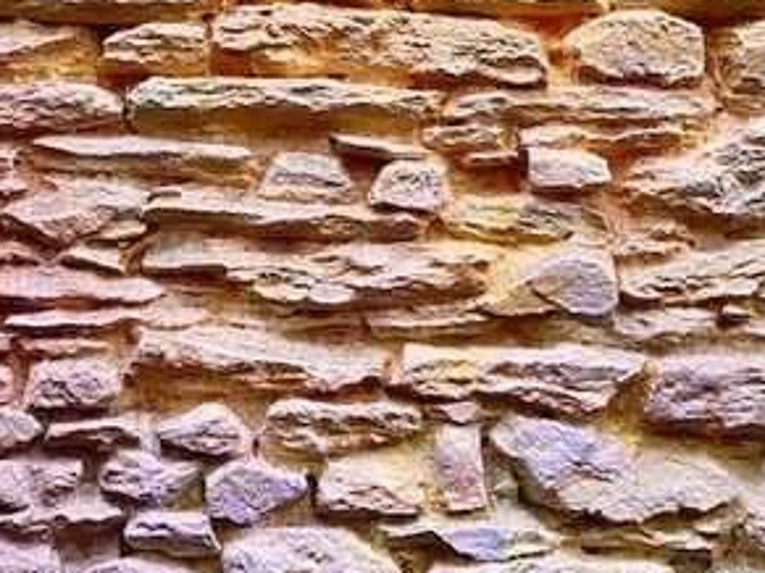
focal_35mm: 50
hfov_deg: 38.2
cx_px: 392
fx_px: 1105
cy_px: 71
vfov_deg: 28.1
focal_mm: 4.25
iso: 125
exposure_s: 1/69
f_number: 1.8
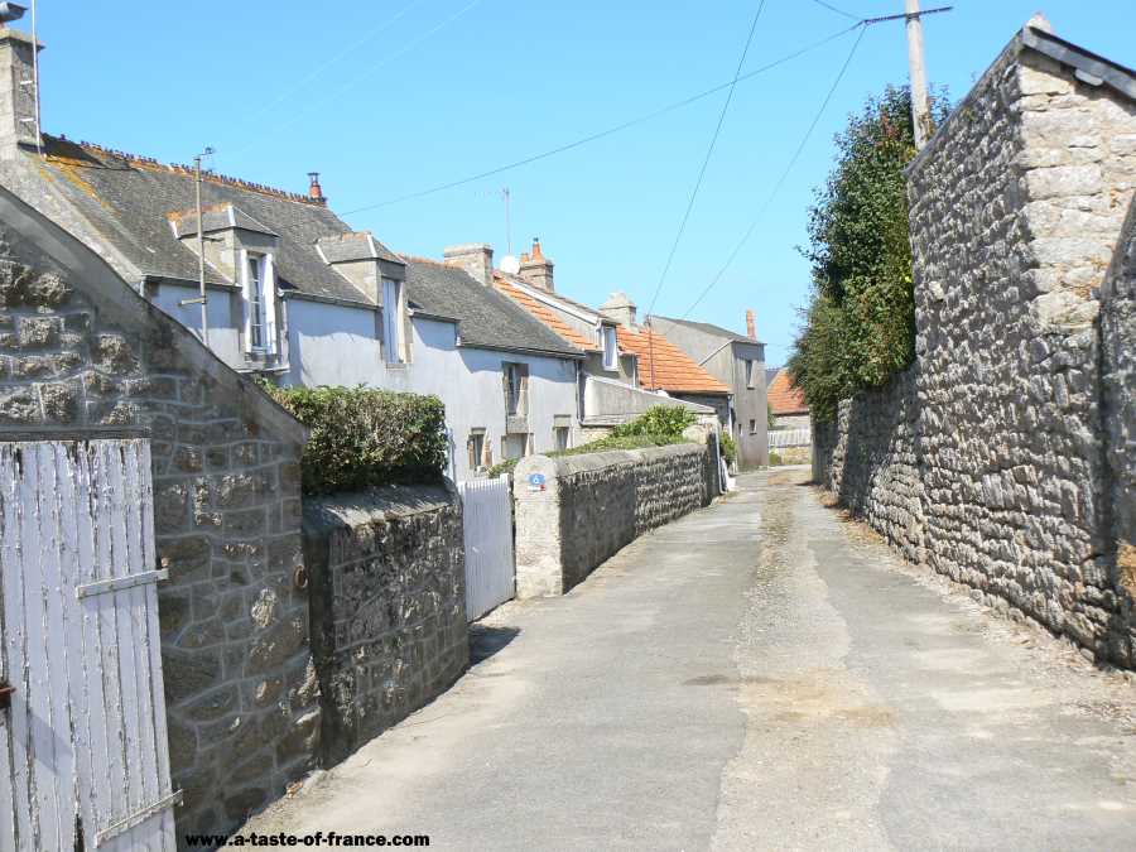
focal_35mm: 36
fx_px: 1181
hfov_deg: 51.4
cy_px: 426
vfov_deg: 39.7
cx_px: 568
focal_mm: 6
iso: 80
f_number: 5.6
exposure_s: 1/400
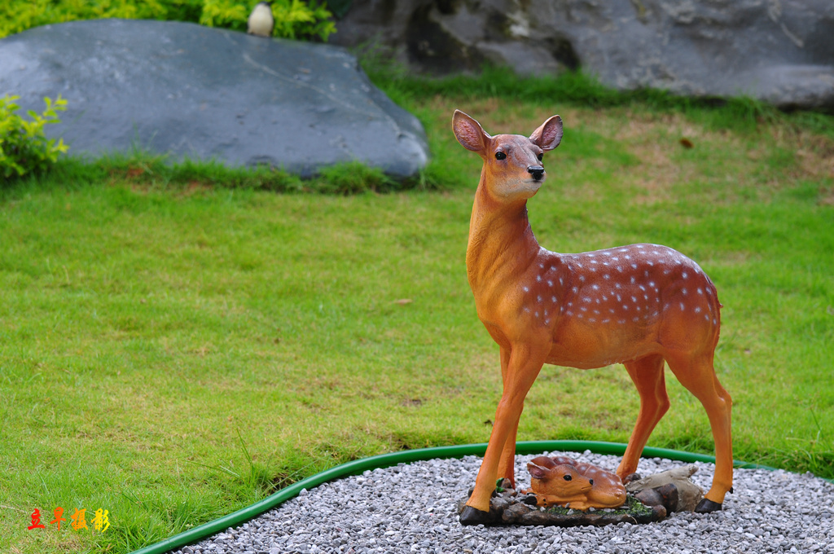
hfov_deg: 19.5
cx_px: 417
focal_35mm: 105
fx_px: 2429
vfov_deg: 13.0
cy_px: 277
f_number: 5.6
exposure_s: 1/15
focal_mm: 70
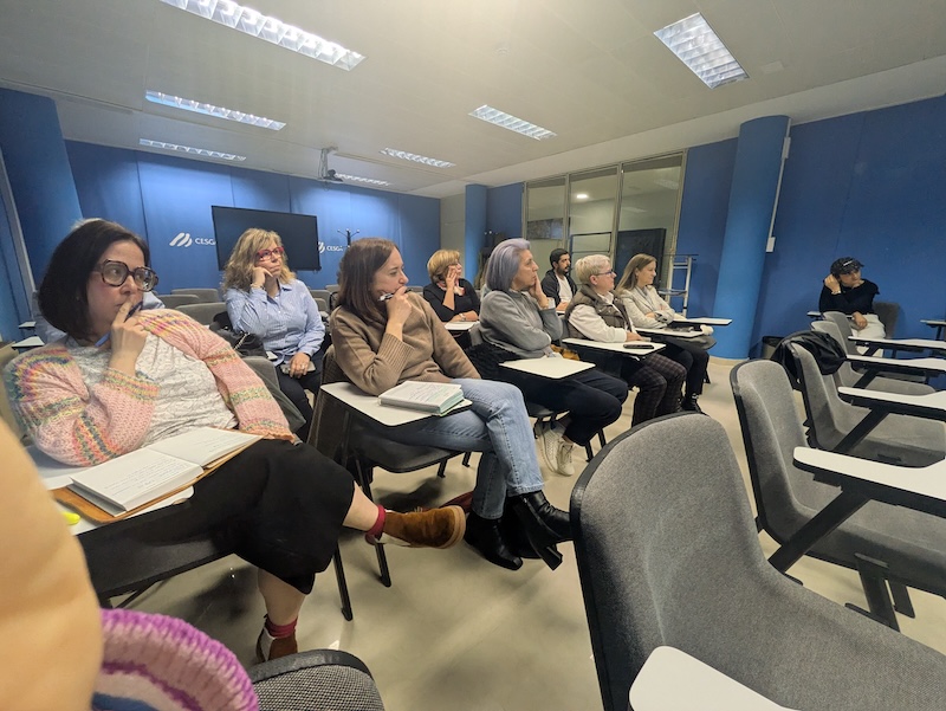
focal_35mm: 14
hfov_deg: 102.0
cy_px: 356
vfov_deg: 85.7
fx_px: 383
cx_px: 473
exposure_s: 1/100
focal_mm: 1.83
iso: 313
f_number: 2.2
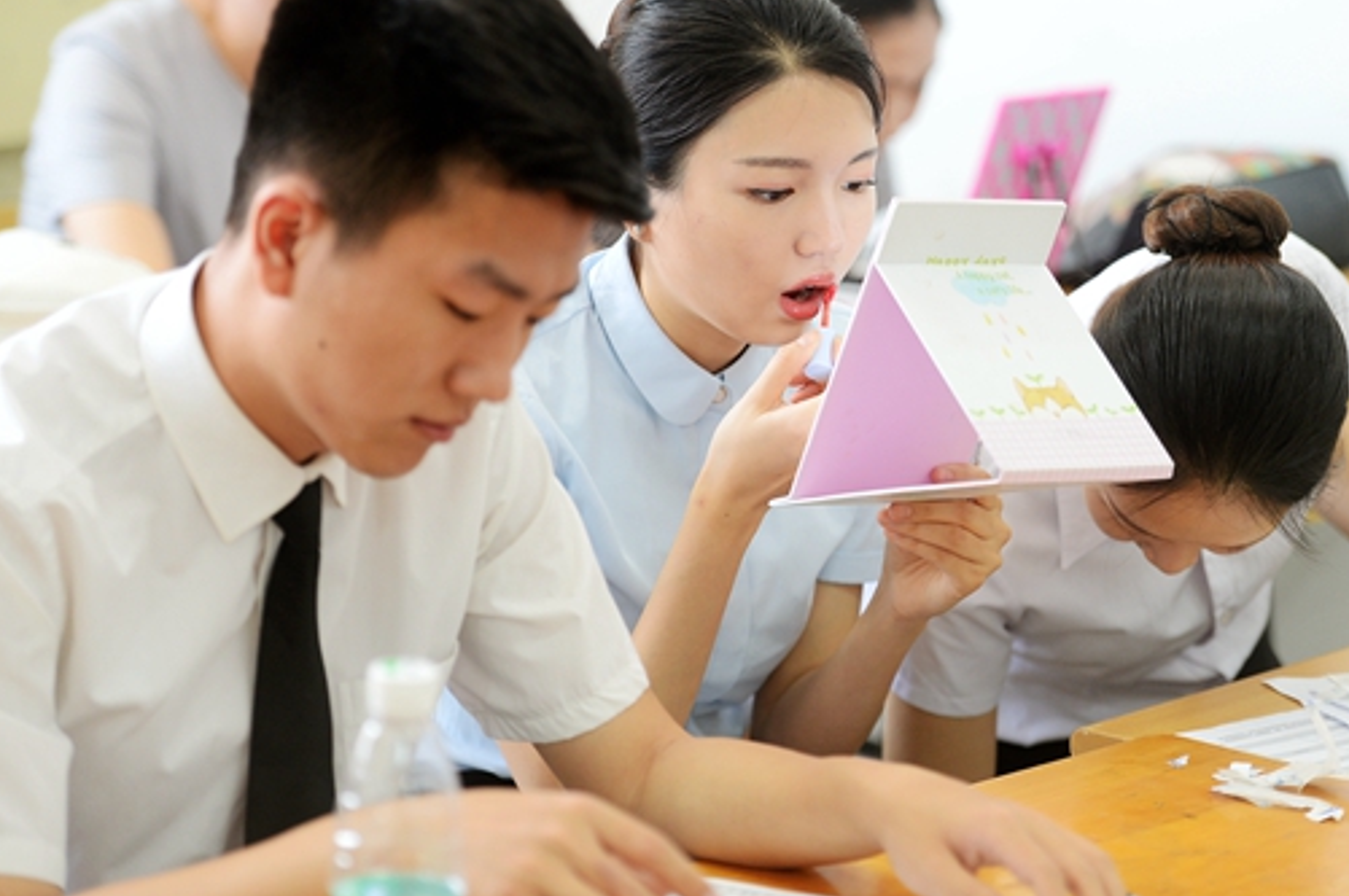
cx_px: 738
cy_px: 386
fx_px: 5203
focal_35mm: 139
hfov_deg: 14.8
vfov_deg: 9.8
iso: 1250
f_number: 2.8
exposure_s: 1/100
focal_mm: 116
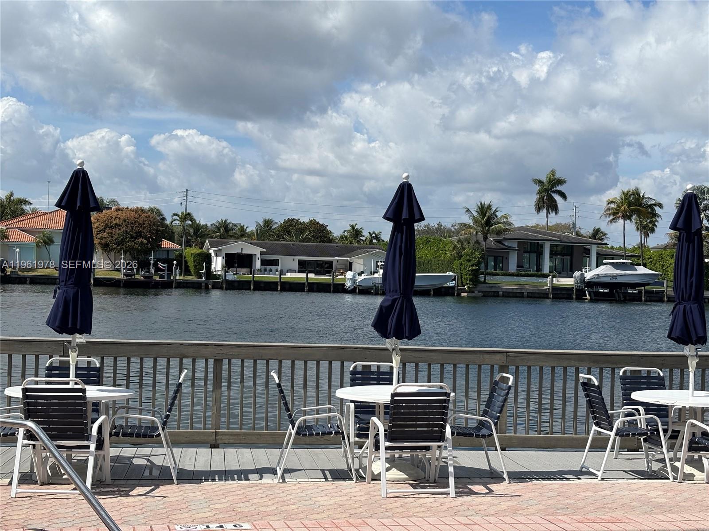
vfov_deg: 28.0
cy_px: 266
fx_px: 1065
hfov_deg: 36.8
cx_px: 354
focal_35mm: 52
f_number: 1.6
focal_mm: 5.96
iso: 32
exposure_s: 1/4255
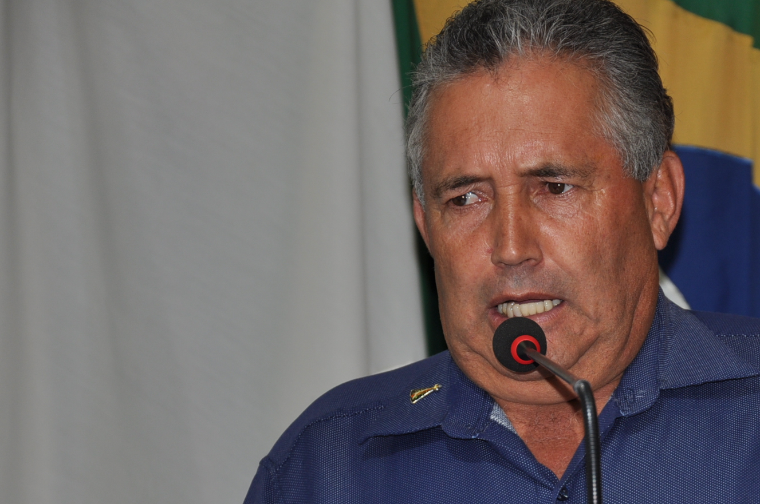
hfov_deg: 9.2
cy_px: 387
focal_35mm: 223
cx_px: 584
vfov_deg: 6.1
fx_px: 4701
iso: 200
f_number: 5.6
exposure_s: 1/60
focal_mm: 92
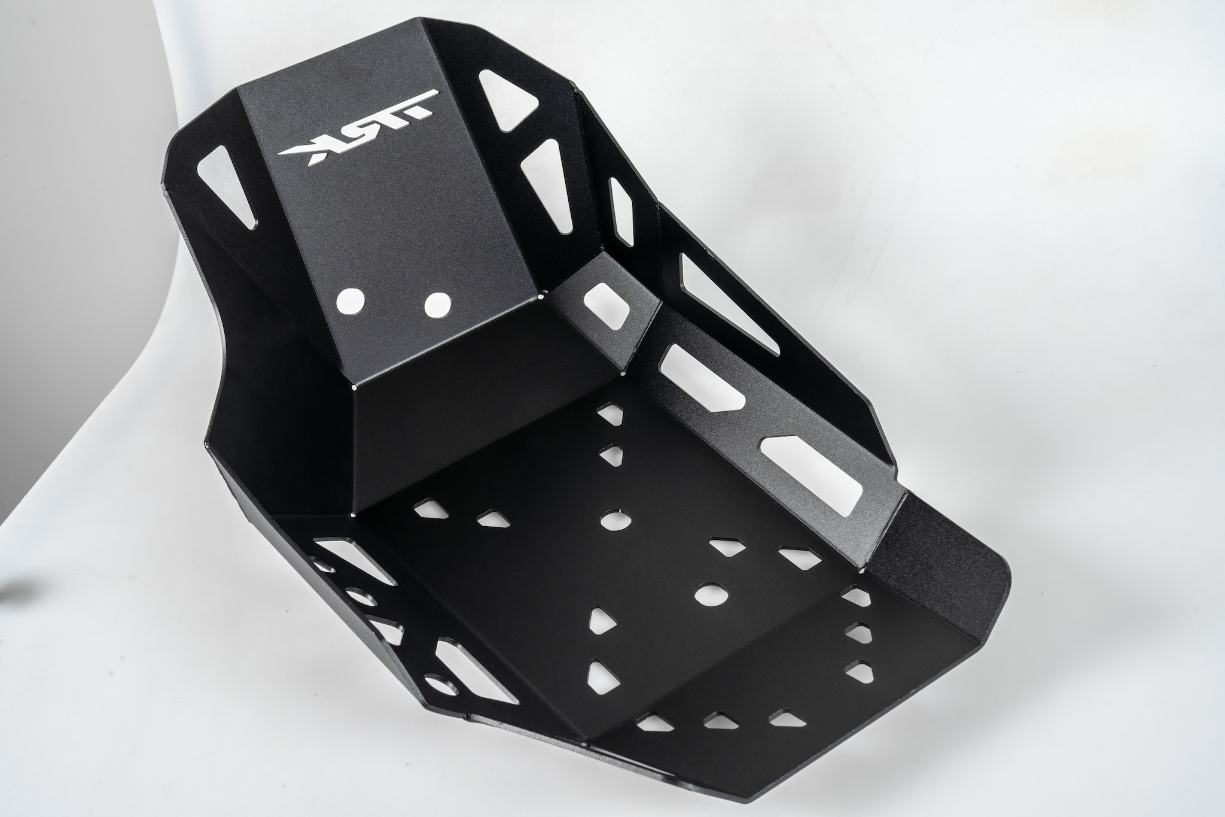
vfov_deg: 29.2
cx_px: 612
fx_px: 1565
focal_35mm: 46
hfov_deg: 42.7
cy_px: 408
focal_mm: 46
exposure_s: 1/125
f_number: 18
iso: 400
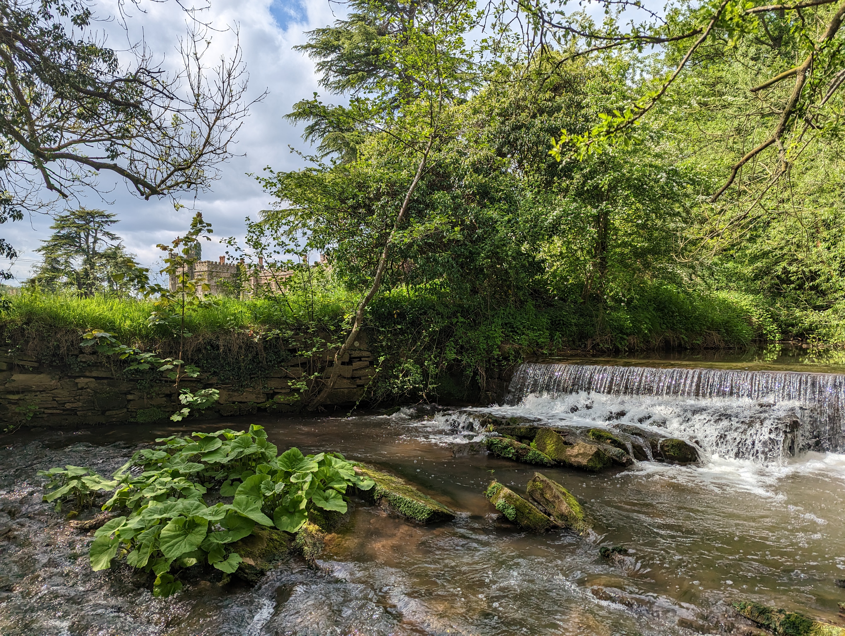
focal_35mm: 24
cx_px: 422
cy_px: 318
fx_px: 587
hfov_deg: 71.5
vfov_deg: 56.9
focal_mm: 6.81
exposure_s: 1/2358
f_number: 1.85
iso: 45
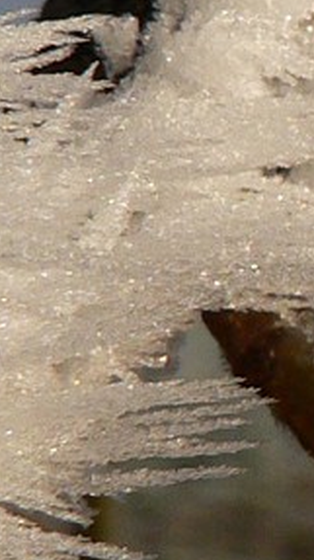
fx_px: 2922
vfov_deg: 10.9
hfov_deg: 6.0
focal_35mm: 197
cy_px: 191
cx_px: 587
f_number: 5.6
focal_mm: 6
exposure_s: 1/640
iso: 100
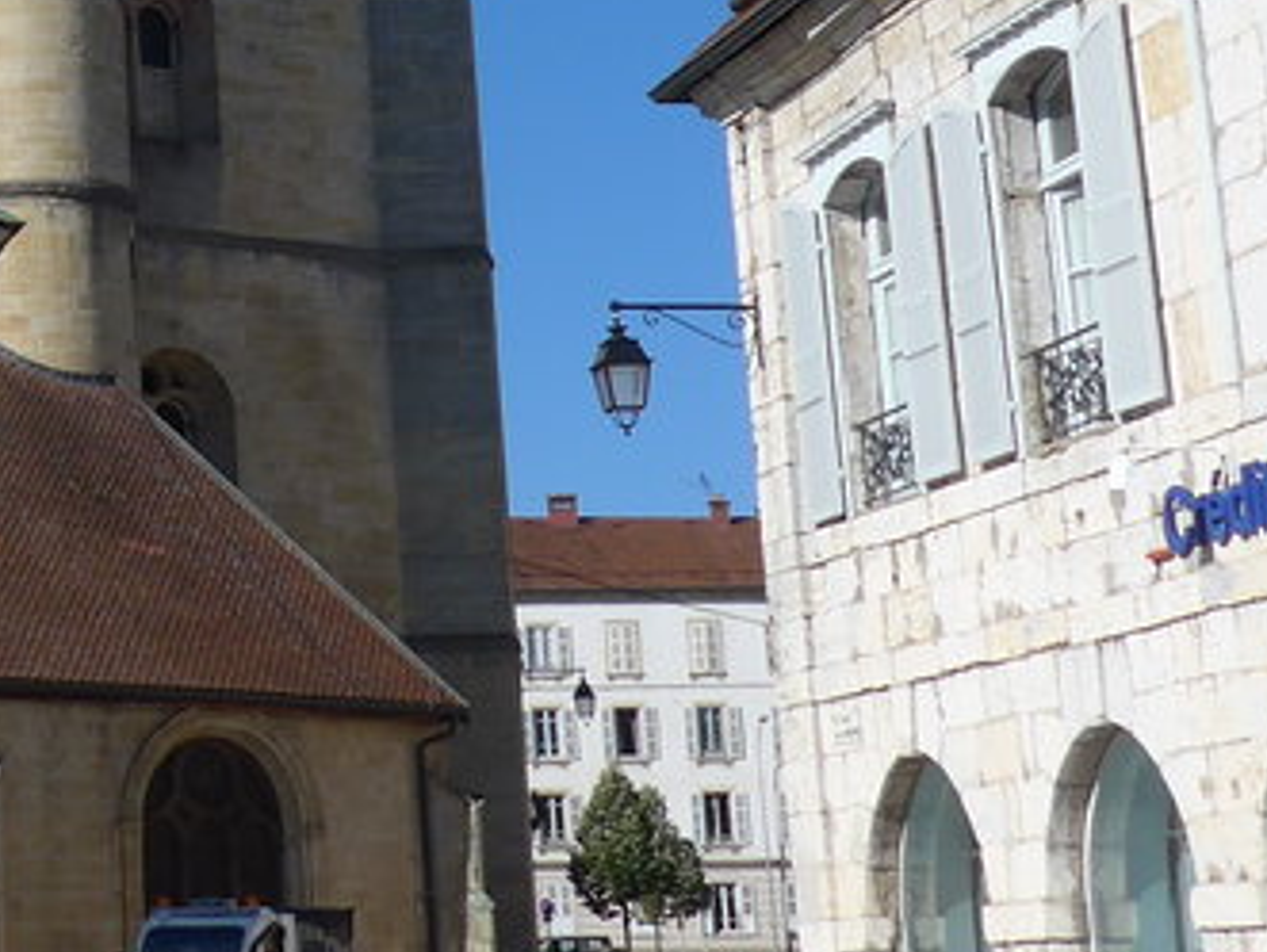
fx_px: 3847
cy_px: -80
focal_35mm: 105
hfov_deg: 16.8
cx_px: -674
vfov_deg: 13.8
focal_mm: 6
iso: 80
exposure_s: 1/1600
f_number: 3.2
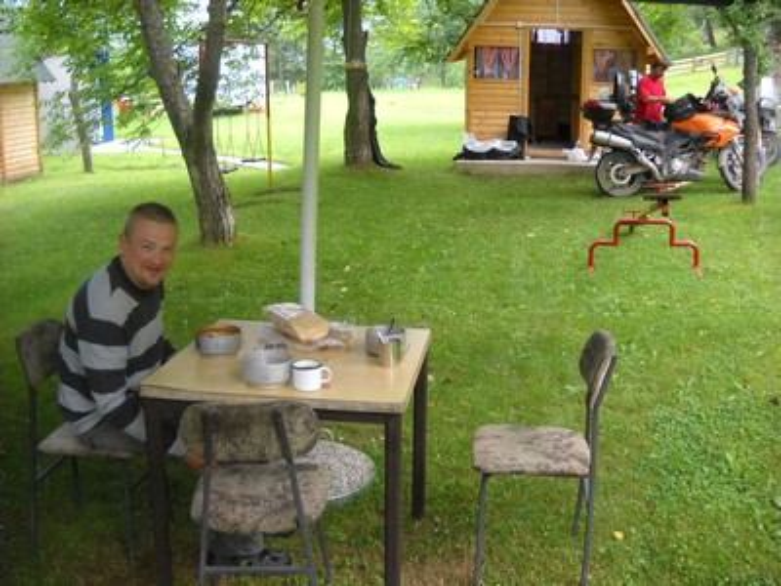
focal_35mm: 41
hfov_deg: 45.8
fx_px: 925
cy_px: 293
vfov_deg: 35.1
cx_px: 390
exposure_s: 1/60
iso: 154
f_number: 3.1
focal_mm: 6.72
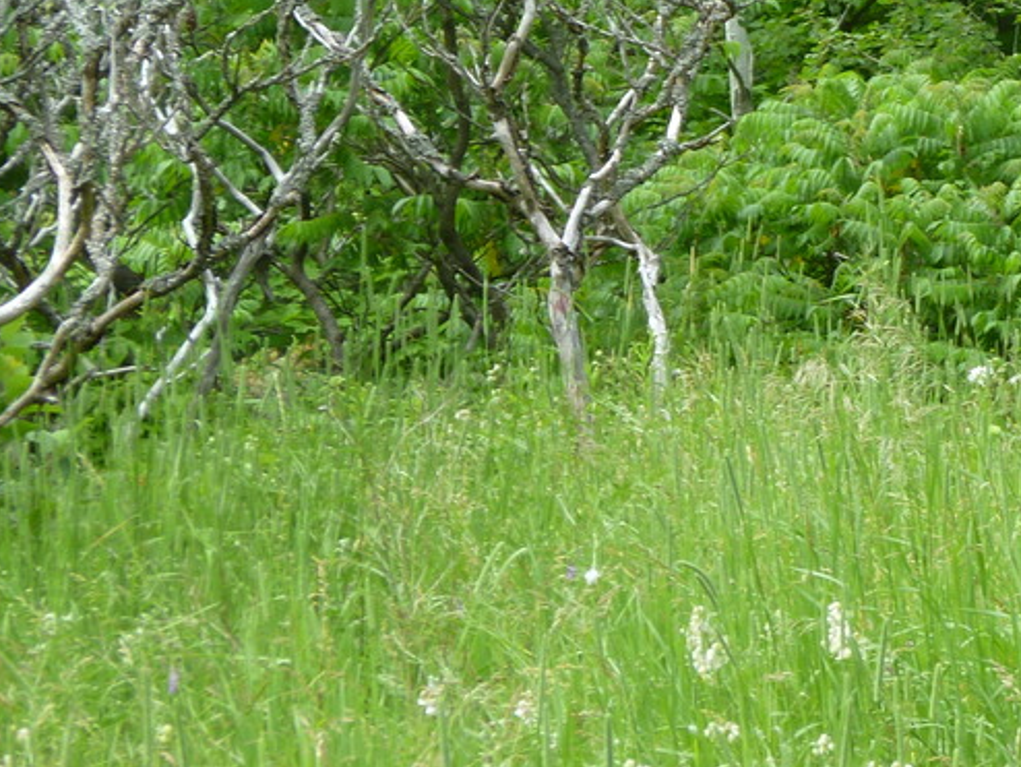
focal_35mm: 290
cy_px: 23
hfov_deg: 6.8
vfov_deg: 5.1
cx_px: 1157
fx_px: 8558
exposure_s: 1/80
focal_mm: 20.2
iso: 80
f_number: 5.3
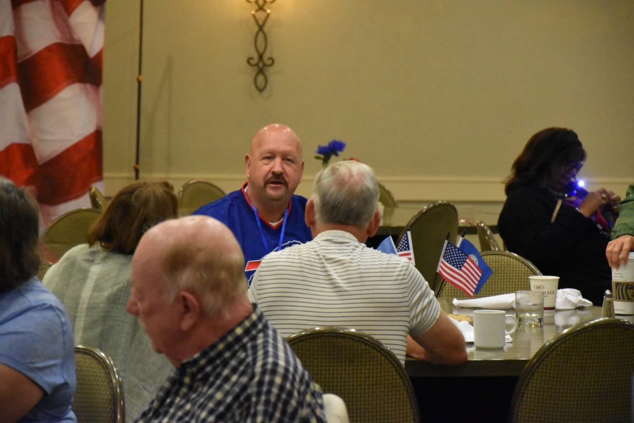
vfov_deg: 8.7
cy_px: 212
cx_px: 317
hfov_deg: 13.0
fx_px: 2774
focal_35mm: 158
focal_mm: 105
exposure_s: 1/125
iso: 7200
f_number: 5.6
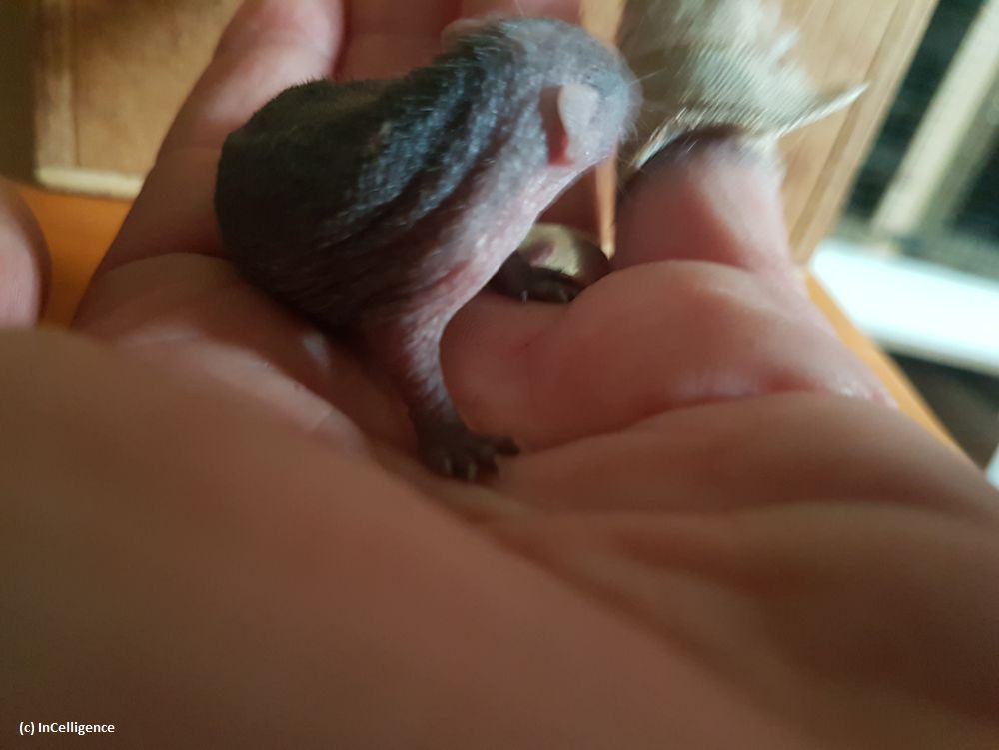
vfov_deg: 53.1
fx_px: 750
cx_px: 500
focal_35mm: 26
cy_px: 375
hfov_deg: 67.3
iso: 400
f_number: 1.7
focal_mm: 4.2
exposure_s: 1/10
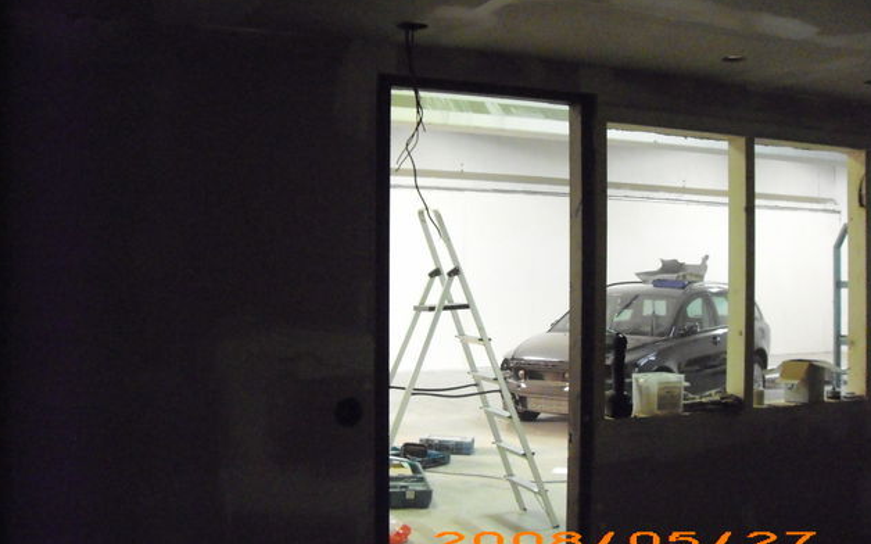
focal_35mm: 40
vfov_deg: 31.9
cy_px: 247
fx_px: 949
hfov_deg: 49.3
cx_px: 442
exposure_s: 1/20
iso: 1250
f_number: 2.7
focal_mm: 6.2
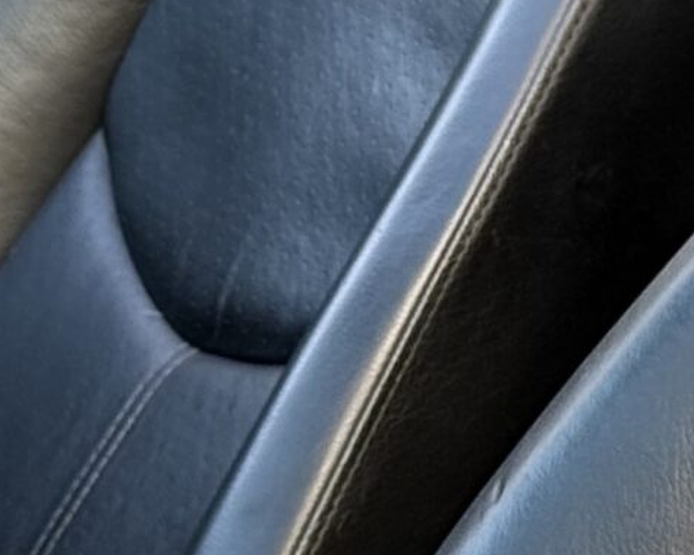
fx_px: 5195
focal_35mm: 253
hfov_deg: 7.4
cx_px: 1269
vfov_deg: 6.0
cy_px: -286
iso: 100
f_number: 1.78
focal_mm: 6.76
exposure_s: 1/241
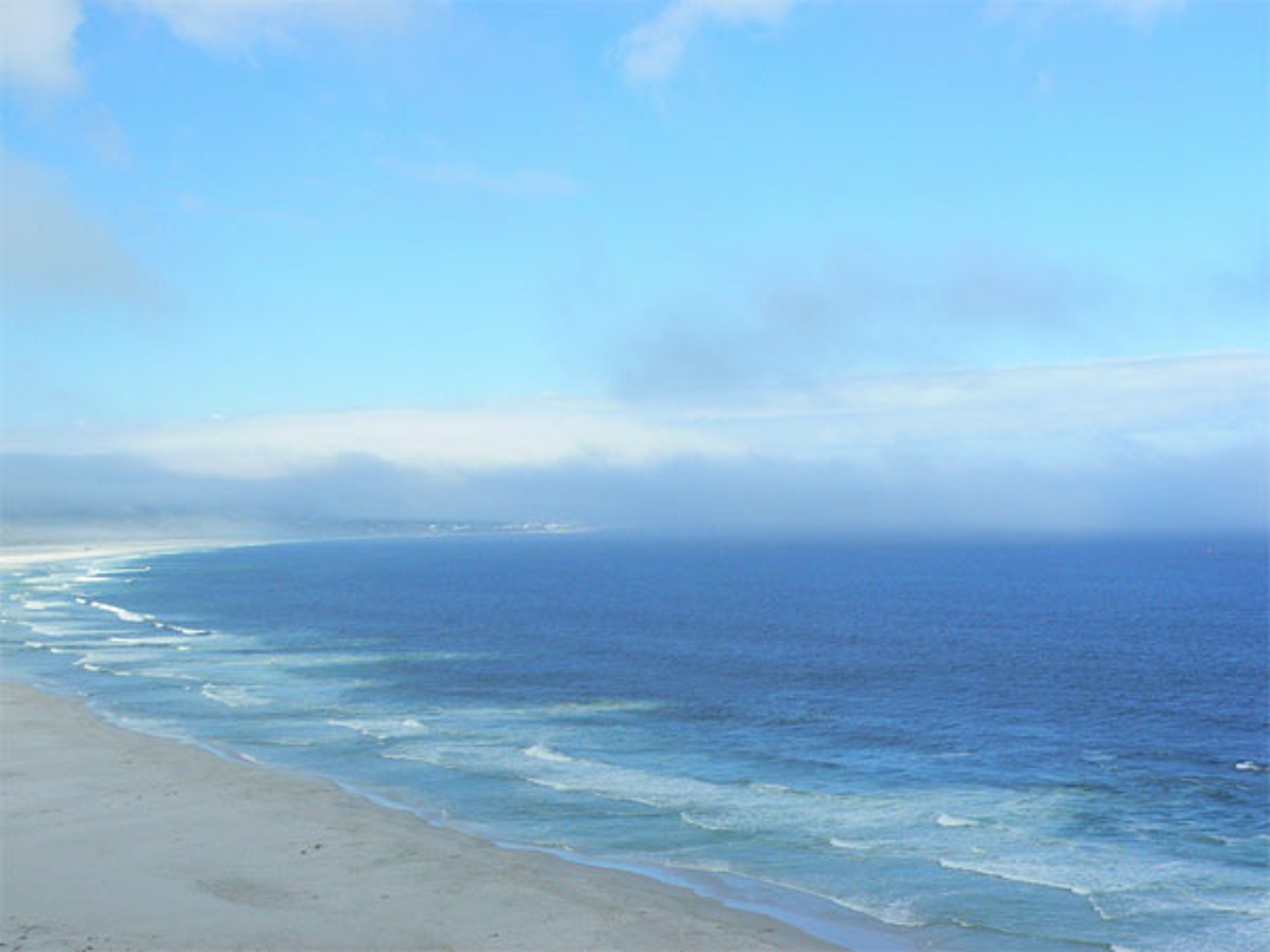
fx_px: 2018
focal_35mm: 55
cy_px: 476
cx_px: 635
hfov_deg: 34.9
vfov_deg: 26.6
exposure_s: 1/1000
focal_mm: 7.3
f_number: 2.8
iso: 100
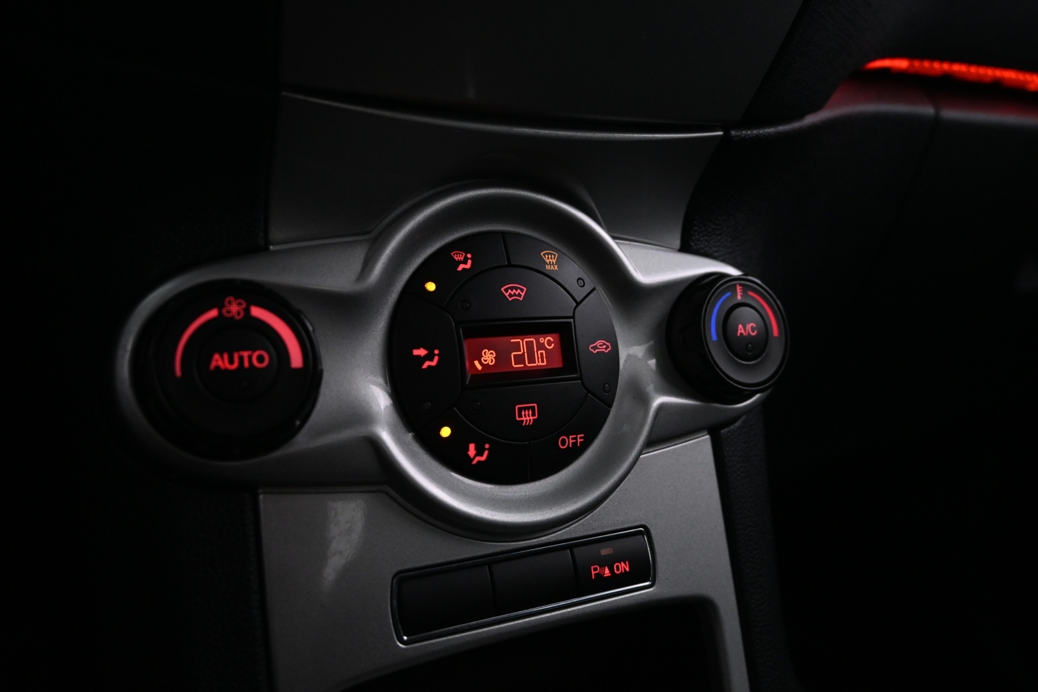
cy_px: 346
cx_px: 519
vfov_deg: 45.7
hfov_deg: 64.6
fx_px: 822
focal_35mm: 28
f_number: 3.8
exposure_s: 1/25
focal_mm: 19
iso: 1600
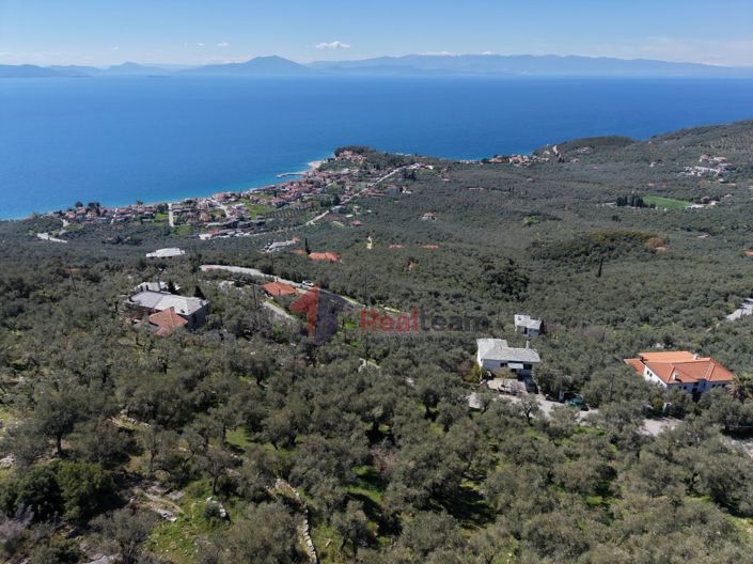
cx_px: 376
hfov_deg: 71.6
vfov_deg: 56.8
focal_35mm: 24
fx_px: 522
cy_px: 282
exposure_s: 1/8000
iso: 300
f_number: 1.8
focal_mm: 8.67
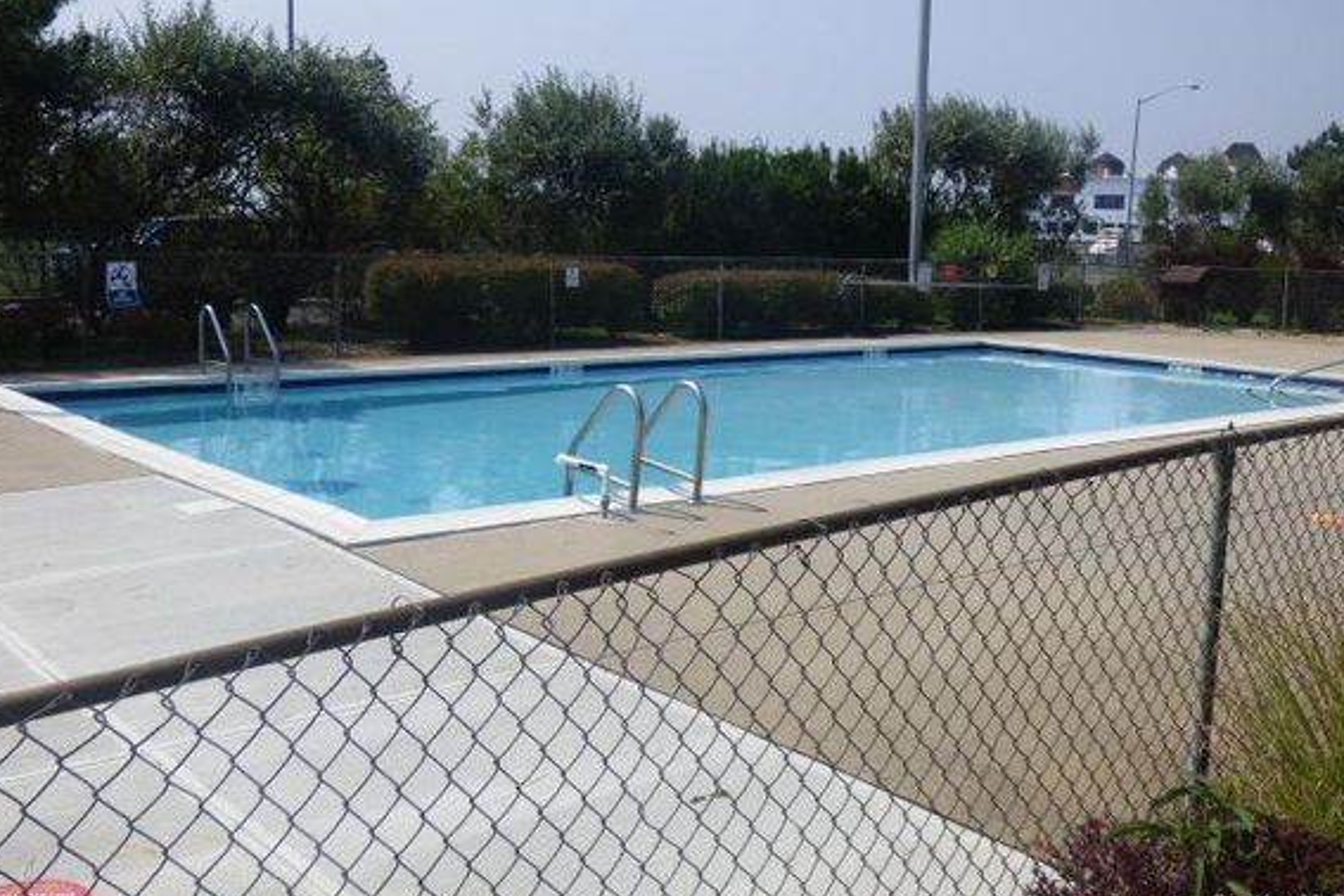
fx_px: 1381
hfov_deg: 51.9
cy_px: 392
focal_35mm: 37
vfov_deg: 35.9
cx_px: 649
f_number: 3.4
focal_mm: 5.97
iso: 100
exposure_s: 1/1600
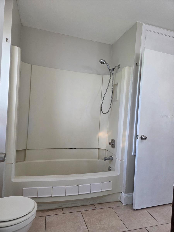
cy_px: 116
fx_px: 154
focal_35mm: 23
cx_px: 87
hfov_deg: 58.9
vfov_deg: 73.9
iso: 160
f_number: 1.8
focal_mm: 5.4
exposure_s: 1/120
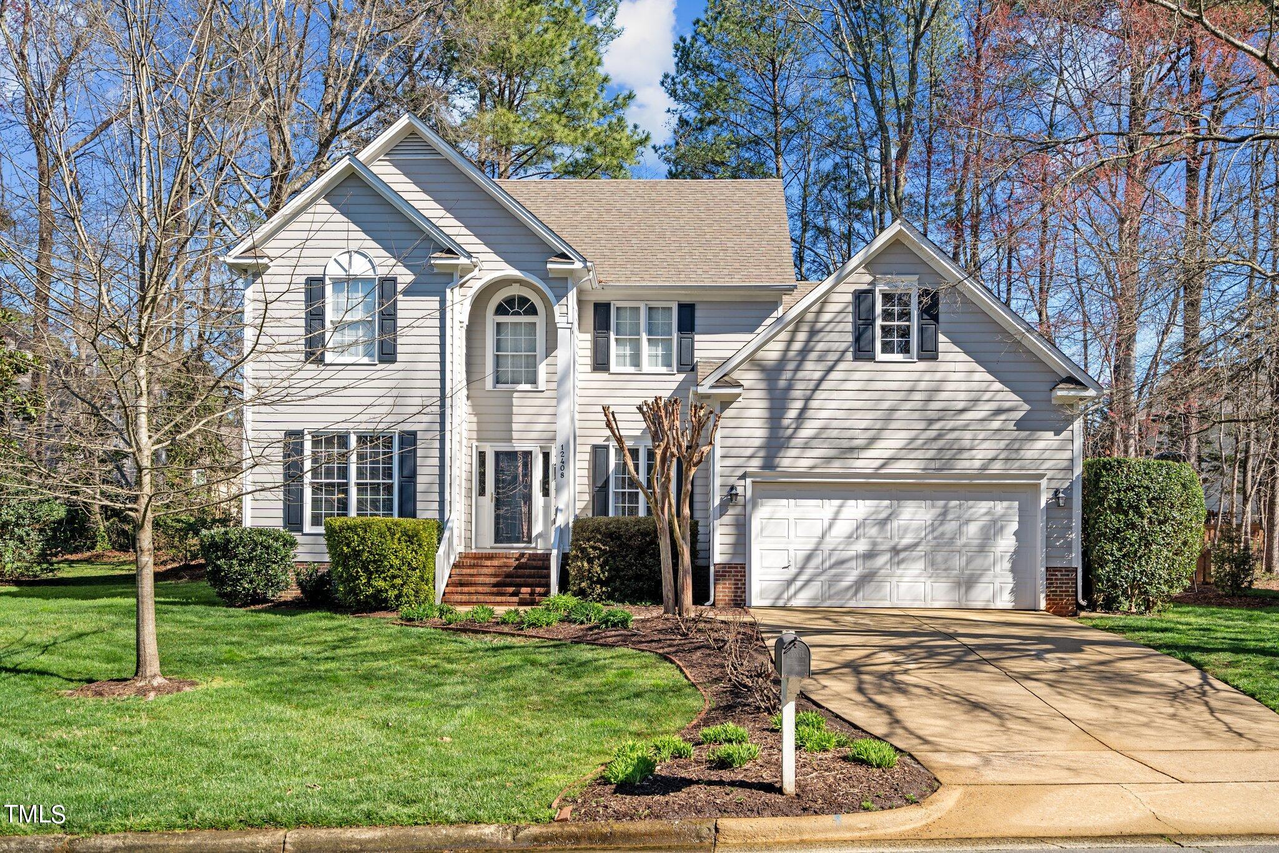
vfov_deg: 37.8
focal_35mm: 35
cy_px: 426
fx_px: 1243
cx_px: 640
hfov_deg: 54.4
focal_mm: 35
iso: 100
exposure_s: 1/90
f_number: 5.6
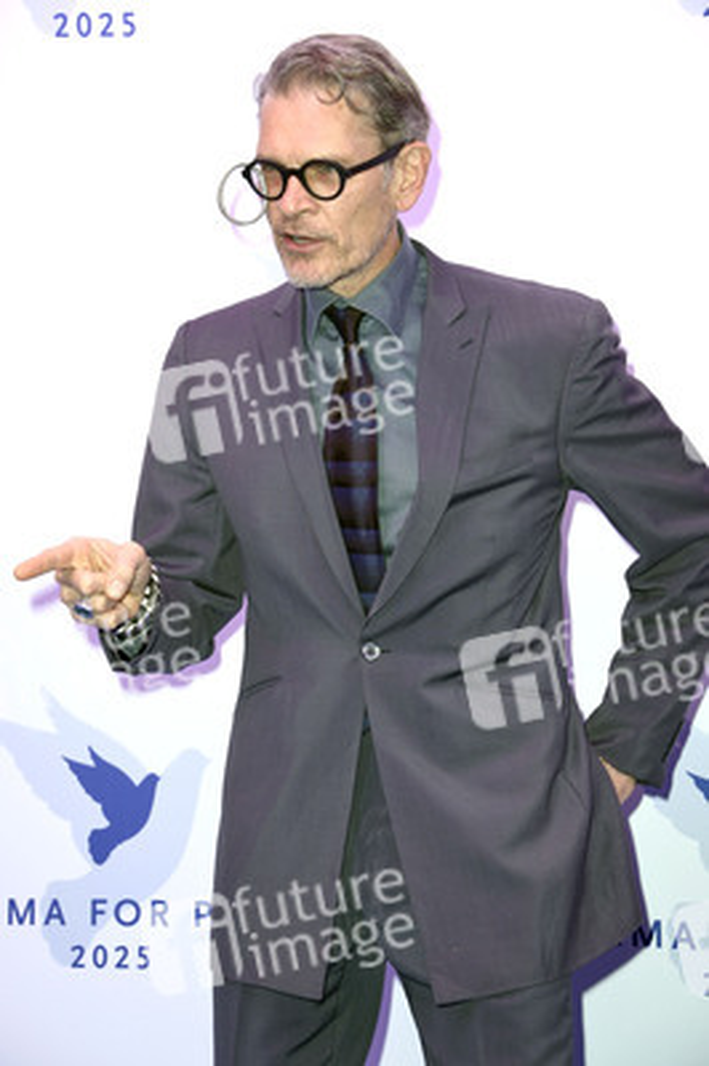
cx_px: 354
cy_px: 533
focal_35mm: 82
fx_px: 2426
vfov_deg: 24.8
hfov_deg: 16.6
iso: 800
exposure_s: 1/250
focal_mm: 82
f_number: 5.6
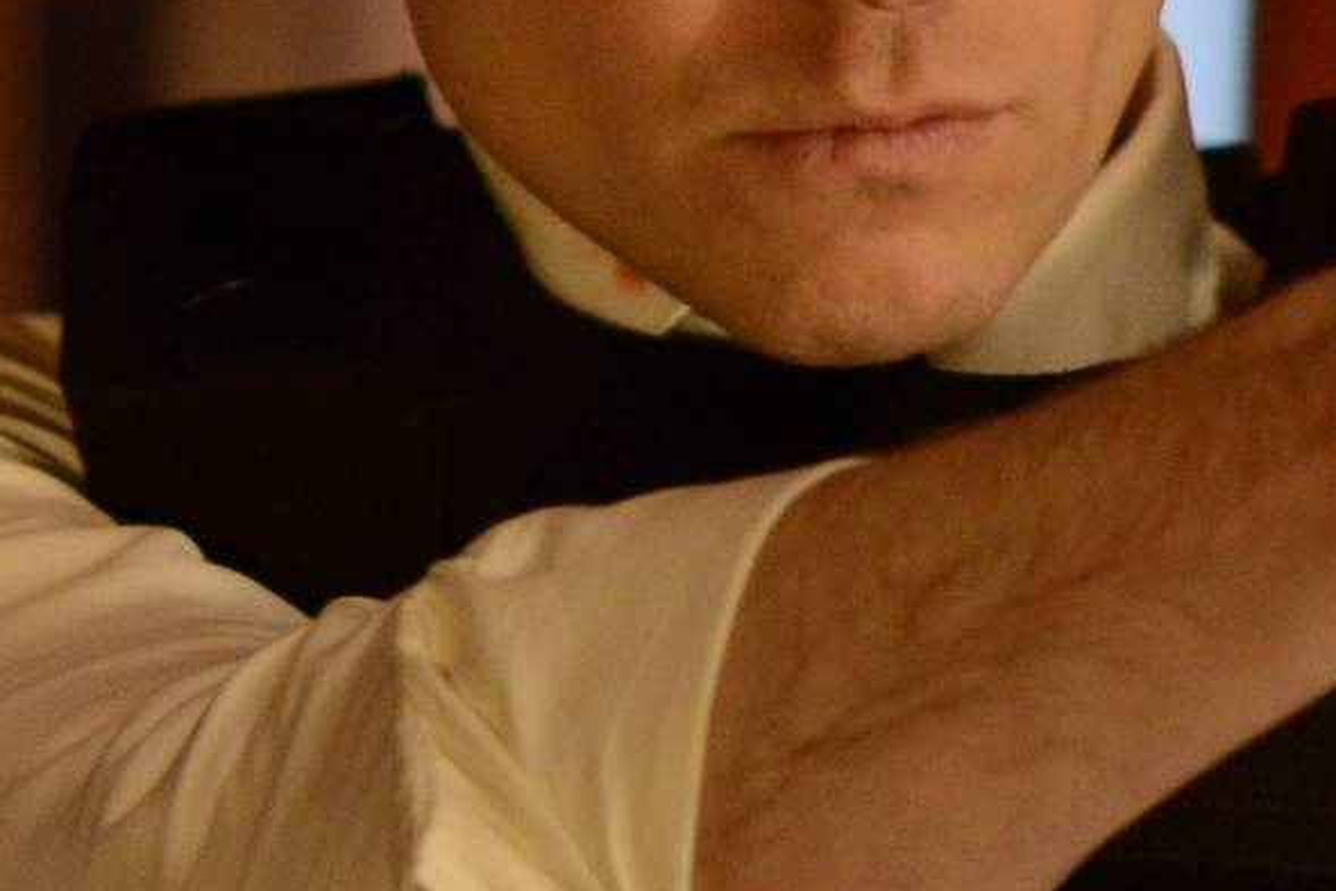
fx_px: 18262
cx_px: 1334
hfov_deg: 4.2
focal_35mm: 492
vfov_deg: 2.8
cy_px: 45
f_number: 2.8
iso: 1600
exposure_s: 1/160
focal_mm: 105
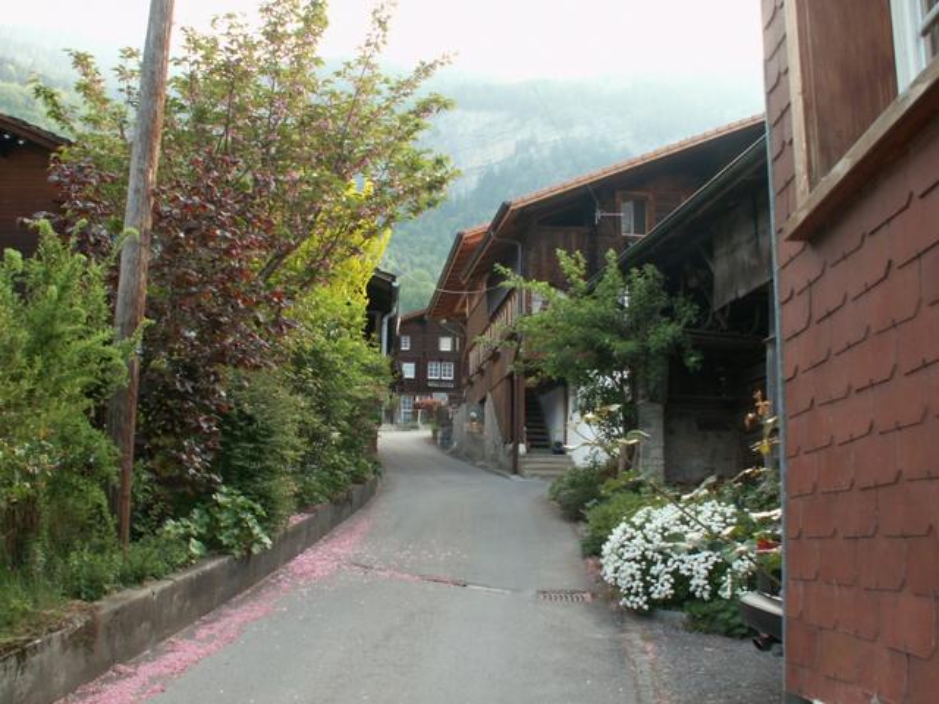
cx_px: 470
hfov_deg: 52.6
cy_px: 352
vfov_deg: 40.7
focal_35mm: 35
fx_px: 949
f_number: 4
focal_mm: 5.86
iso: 50
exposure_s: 1/30
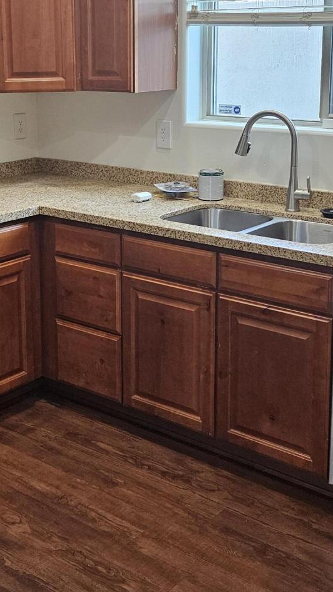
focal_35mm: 53
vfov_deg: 38.9
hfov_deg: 22.5
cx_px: 90
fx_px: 832
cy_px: 216
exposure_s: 1/120
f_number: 1.8
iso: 250
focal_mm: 5.4
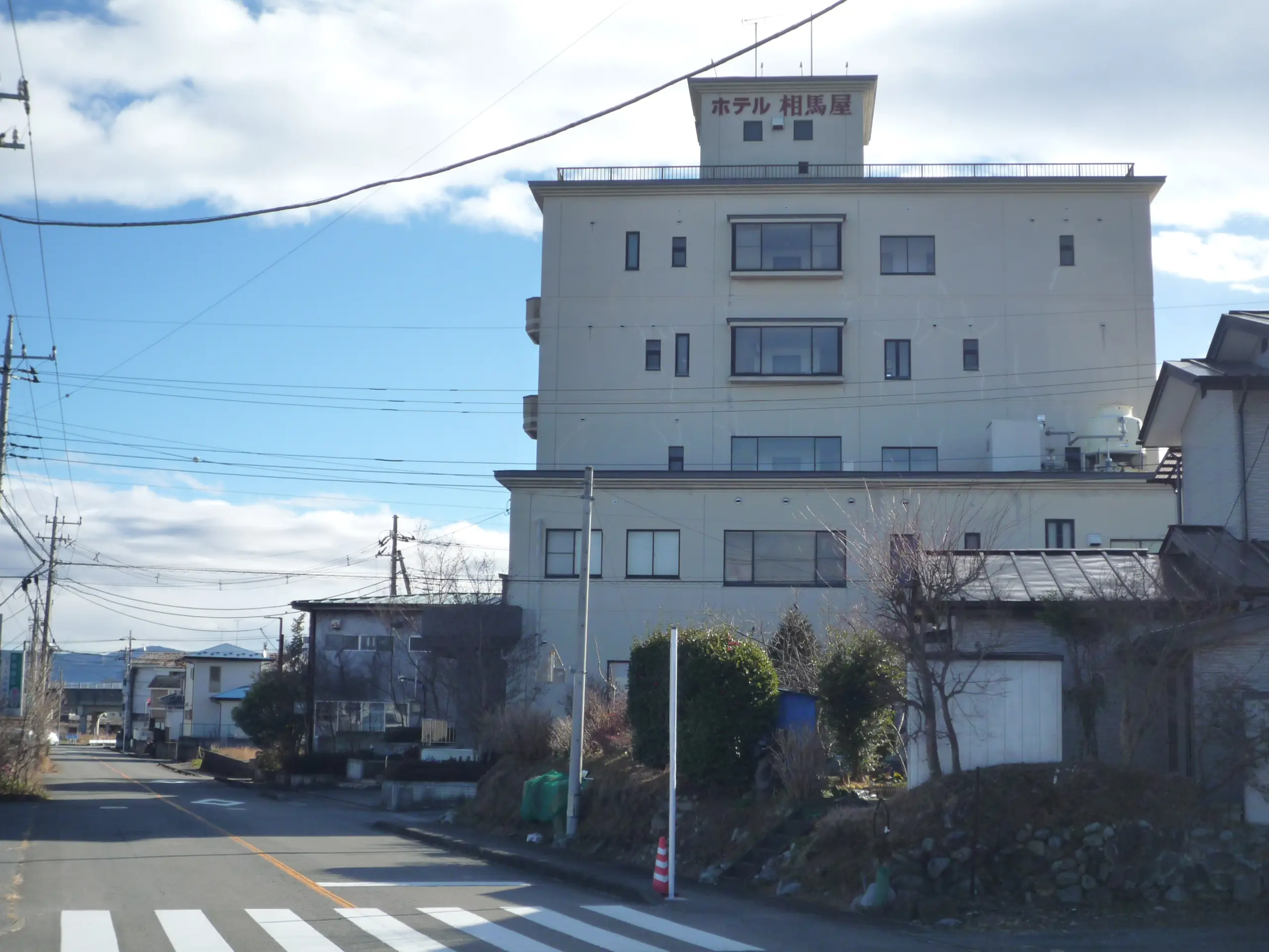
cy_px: 476
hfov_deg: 40.4
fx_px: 1723
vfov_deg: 30.9
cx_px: 634
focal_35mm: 47
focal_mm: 8.3
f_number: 4.3
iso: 160
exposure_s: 1/800
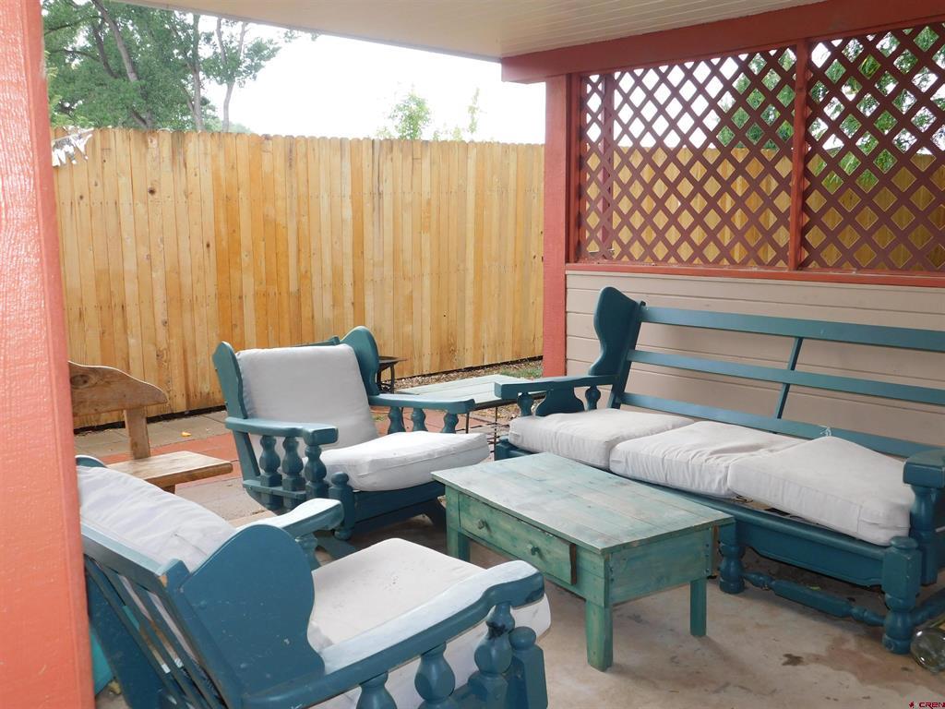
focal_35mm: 36
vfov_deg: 39.7
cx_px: 472
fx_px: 983
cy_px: 354
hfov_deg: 51.4
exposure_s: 1/60
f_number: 3.5
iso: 125
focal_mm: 6.3
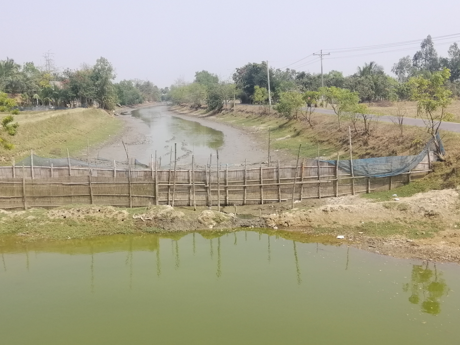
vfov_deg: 35.9
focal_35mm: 40
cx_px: 180
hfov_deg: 46.5
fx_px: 532
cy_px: 162
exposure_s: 1/659
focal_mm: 3.81
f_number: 2.2
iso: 50
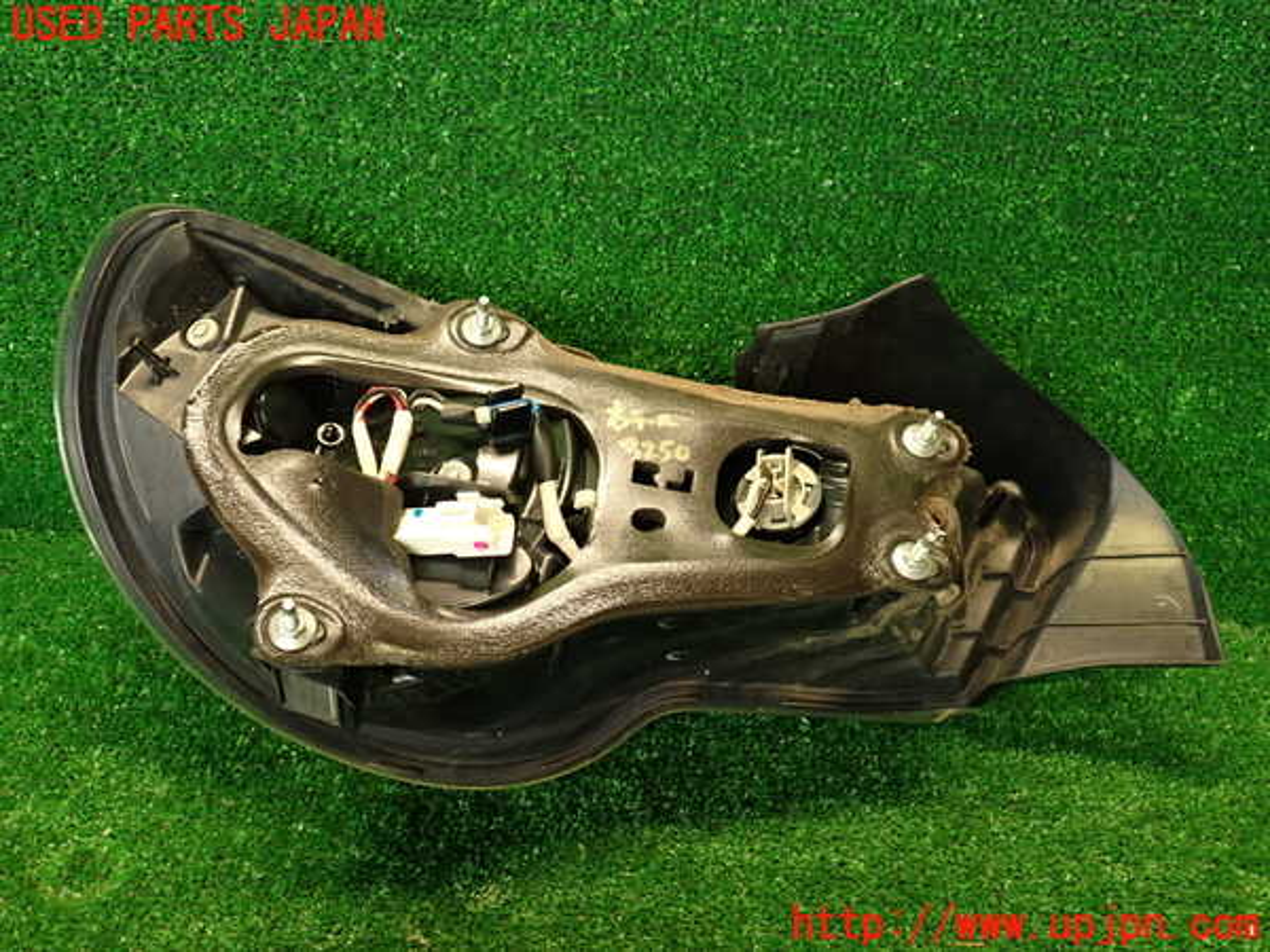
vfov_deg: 44.2
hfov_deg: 56.8
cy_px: 476
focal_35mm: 32
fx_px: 1174
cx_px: 635
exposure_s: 1/30
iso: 320
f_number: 2.4
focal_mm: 5.79
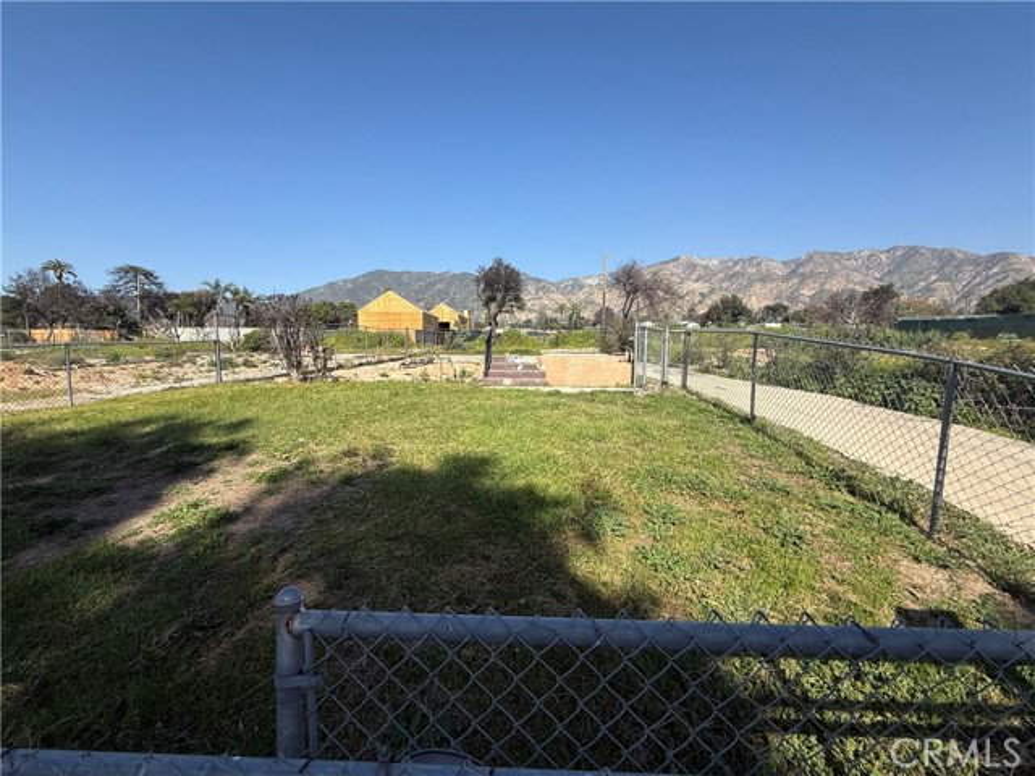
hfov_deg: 102.1
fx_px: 419
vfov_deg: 85.7
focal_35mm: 14
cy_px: 388
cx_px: 518
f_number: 2.2
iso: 50
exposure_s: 1/1795
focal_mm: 2.22
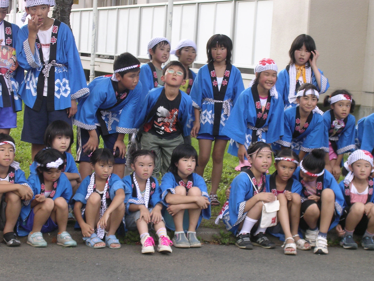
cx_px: 187
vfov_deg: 12.9
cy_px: 140
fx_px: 1242
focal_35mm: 115
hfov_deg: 17.1
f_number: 4.9
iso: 100
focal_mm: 17.4
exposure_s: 1/43.4
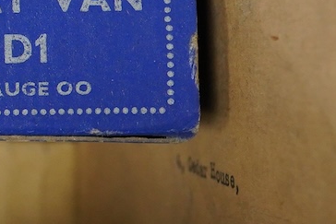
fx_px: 1298
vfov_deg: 9.7
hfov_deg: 13.8
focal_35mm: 139
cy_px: -42
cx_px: -168
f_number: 10
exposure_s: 1/80
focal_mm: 30
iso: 2500
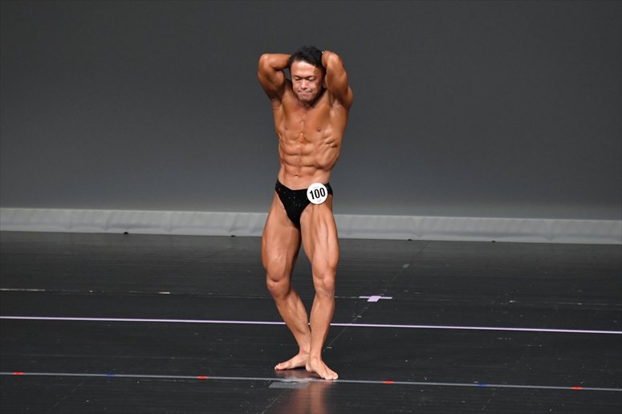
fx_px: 6476
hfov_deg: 5.5
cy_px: 207
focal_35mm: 375
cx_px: 311
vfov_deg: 3.7
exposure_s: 1/400
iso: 4000
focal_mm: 250
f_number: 5.6
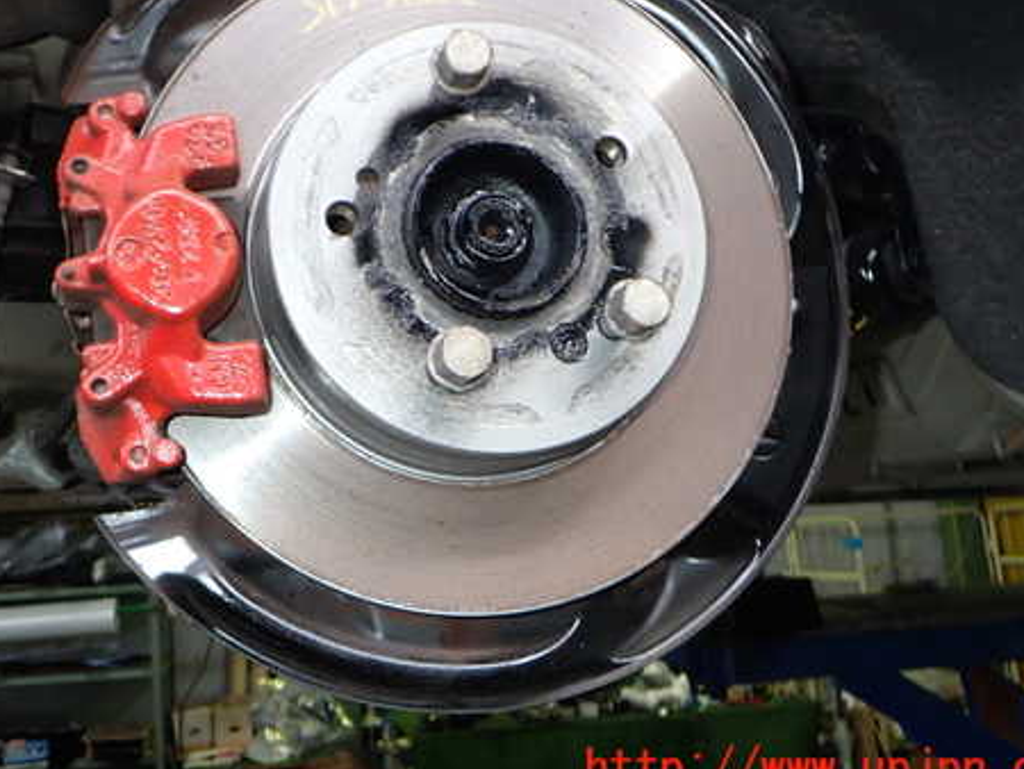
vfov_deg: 35.8
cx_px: 416
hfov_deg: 46.5
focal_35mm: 40
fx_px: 1184
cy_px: 287
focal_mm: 5.4
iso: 200
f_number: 2.3
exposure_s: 1/30
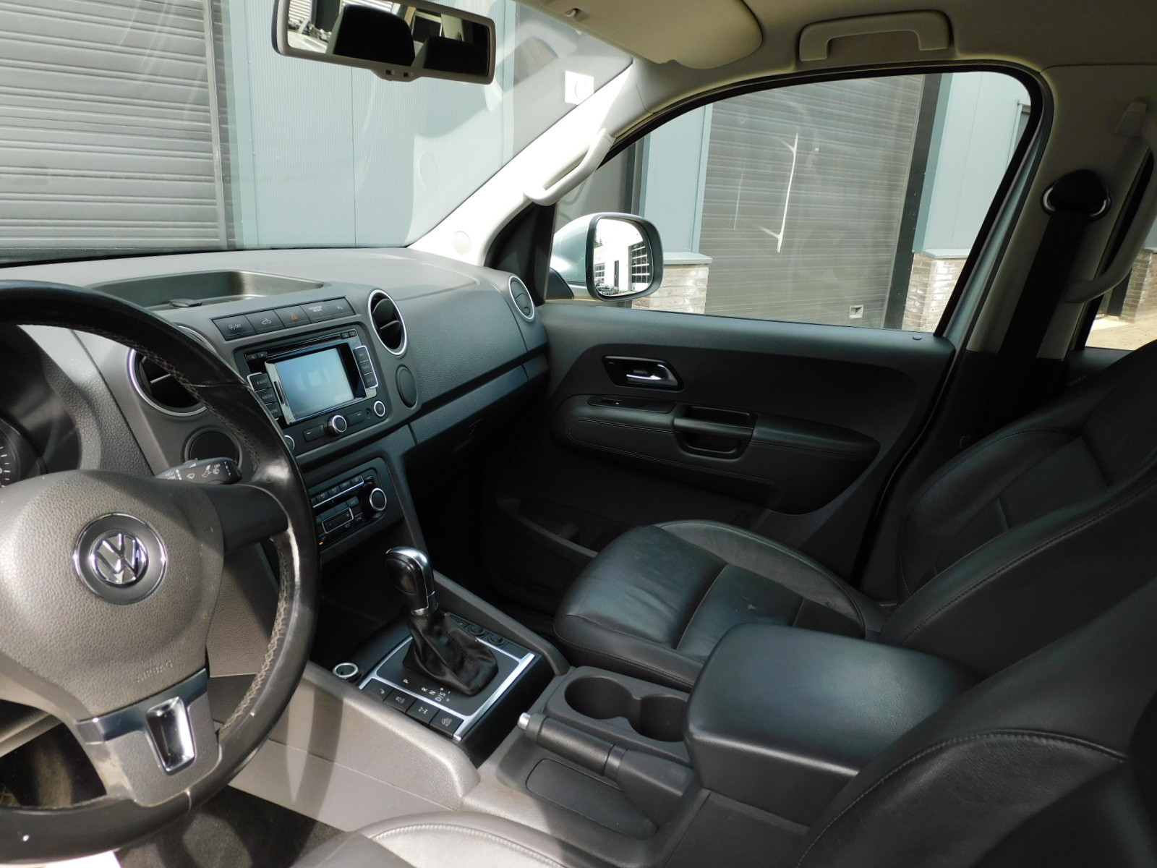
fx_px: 802
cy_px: 434
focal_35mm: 24
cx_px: 578
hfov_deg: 71.6
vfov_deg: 56.8
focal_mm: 4.3
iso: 125
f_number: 3.3
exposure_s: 1/200
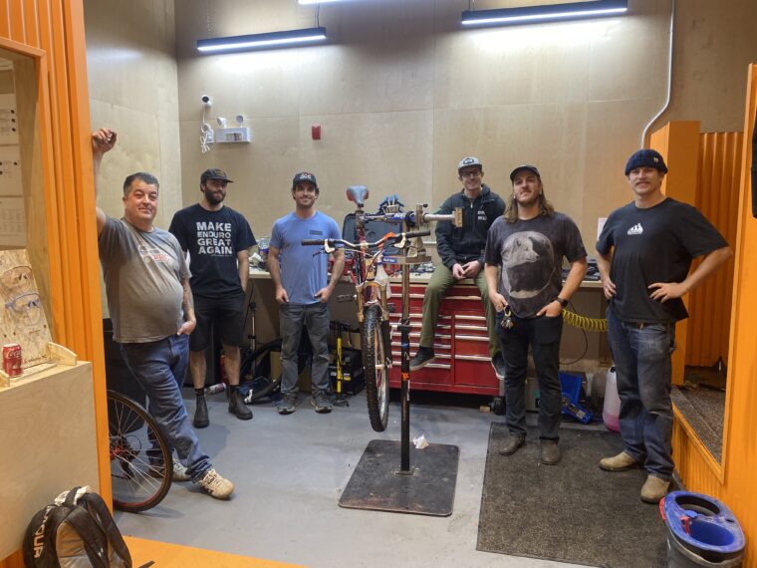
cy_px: 284
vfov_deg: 53.1
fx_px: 569
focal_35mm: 26
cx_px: 378
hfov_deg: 67.3
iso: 100
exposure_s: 1/60
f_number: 1.8
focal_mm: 4.25
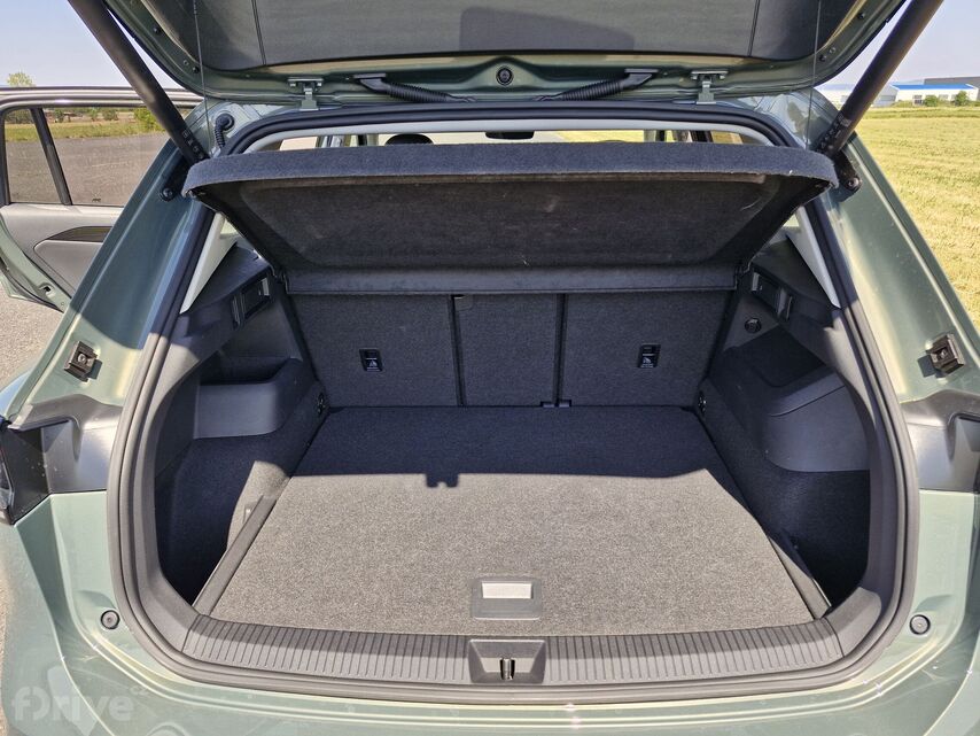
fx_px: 651
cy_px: 368
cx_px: 490
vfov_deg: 58.9
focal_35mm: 23
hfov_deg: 73.9
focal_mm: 5.54
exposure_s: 1/371
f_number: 1.8
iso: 50
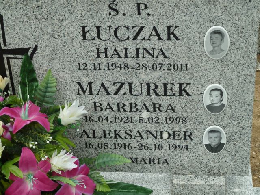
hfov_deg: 25.0
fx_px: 586
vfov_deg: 18.9
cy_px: 98
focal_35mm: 78
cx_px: 130
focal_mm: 12.8
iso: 80
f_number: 4.2
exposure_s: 1/250
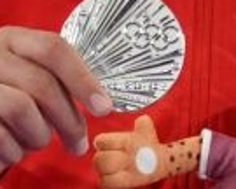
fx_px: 17455
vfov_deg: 0.6
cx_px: 93
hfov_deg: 0.8
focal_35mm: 2499
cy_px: 103
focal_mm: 200
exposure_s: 1/250
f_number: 2.8
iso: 400
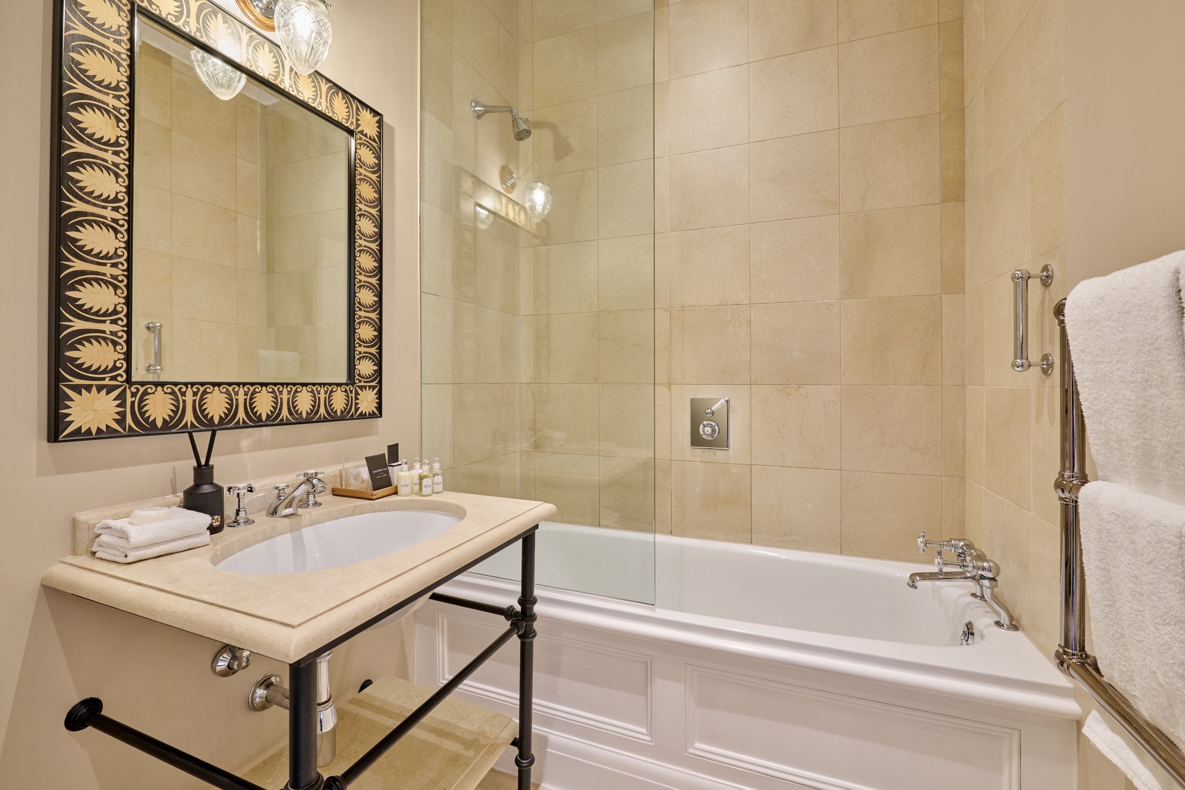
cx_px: 592
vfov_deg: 77.3
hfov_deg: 100.4
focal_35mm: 15
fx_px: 494
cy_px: 395
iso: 200
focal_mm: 15
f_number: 8
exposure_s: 1/3
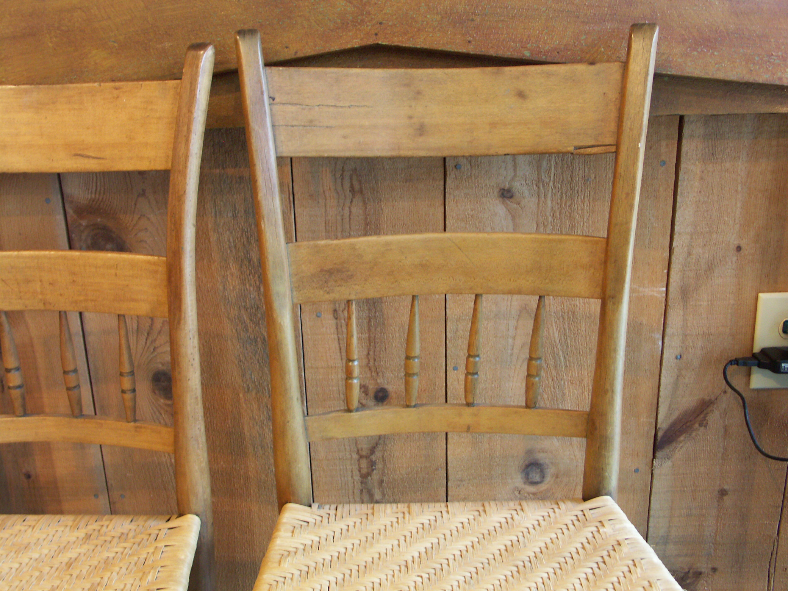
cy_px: 296
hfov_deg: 52.6
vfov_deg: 40.7
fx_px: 797
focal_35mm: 35
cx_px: 394
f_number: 2.8
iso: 200
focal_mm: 8.99
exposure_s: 1/6
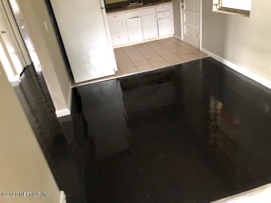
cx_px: 136
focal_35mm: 28
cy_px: 102
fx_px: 219
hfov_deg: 63.4
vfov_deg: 49.7
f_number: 1.8
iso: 80
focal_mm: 4
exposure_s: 1/6
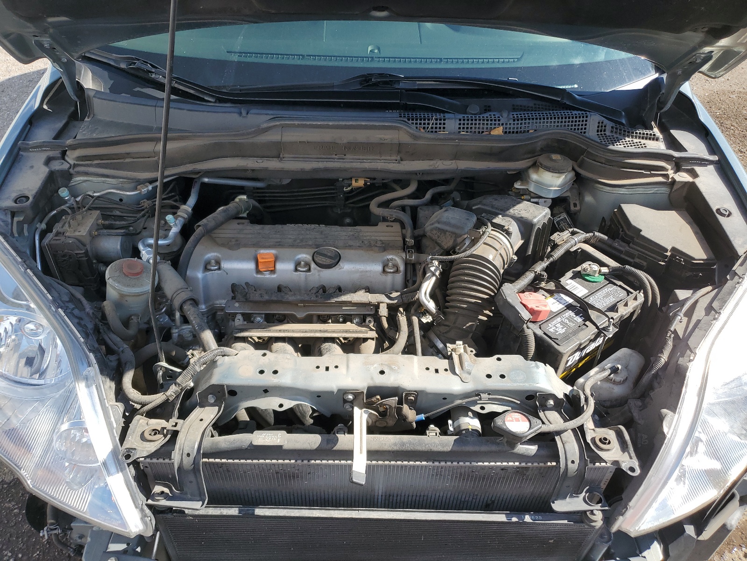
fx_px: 561
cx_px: 374
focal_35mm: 26
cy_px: 280
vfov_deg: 53.1
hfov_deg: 67.3
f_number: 1.5
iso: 50
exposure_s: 1/1429
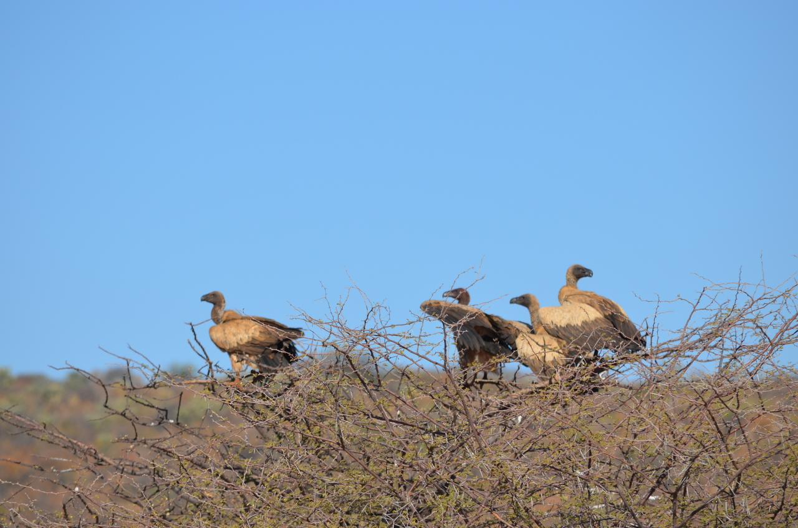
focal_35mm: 450
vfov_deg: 3.0
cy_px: 264
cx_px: 399
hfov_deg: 4.6
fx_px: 9955
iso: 200
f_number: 7.1
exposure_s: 1/800
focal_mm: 300
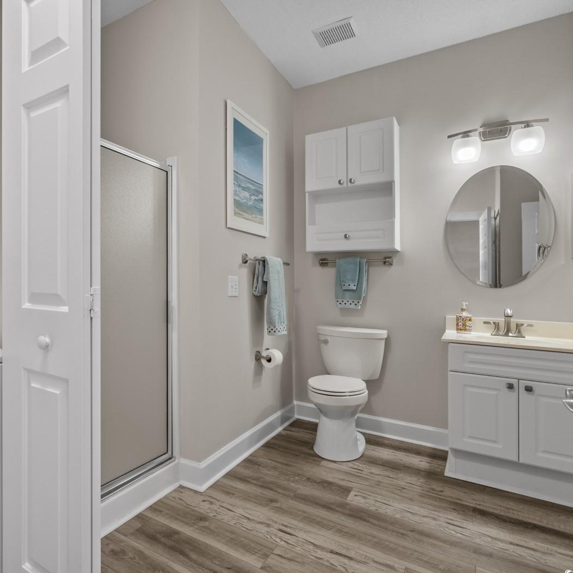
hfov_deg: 68.4
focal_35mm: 21
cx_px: 158
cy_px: 283
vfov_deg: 72.1
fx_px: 393
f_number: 8
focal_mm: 16
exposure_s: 1/15
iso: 1000
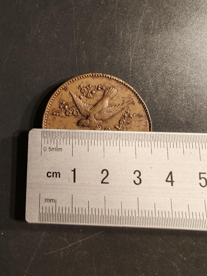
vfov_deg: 73.9
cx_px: 104
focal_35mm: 23
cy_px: 138
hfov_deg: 58.9
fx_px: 183
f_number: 2
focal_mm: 2.32
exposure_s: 1/100
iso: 250
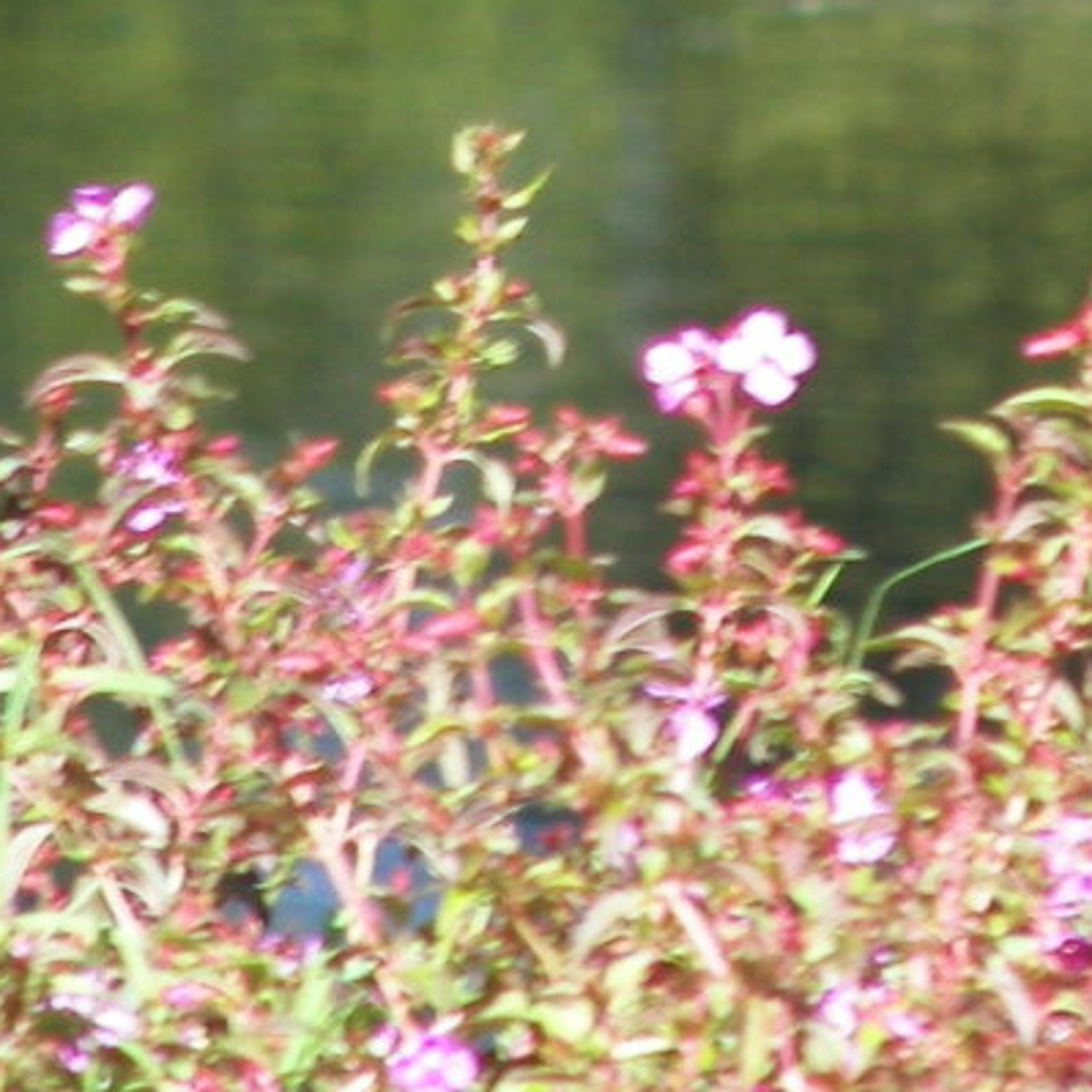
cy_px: -83
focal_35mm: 1437
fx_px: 51287
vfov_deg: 1.2
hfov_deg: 1.2
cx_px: 287
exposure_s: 1/200
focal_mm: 72
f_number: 3.7
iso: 64
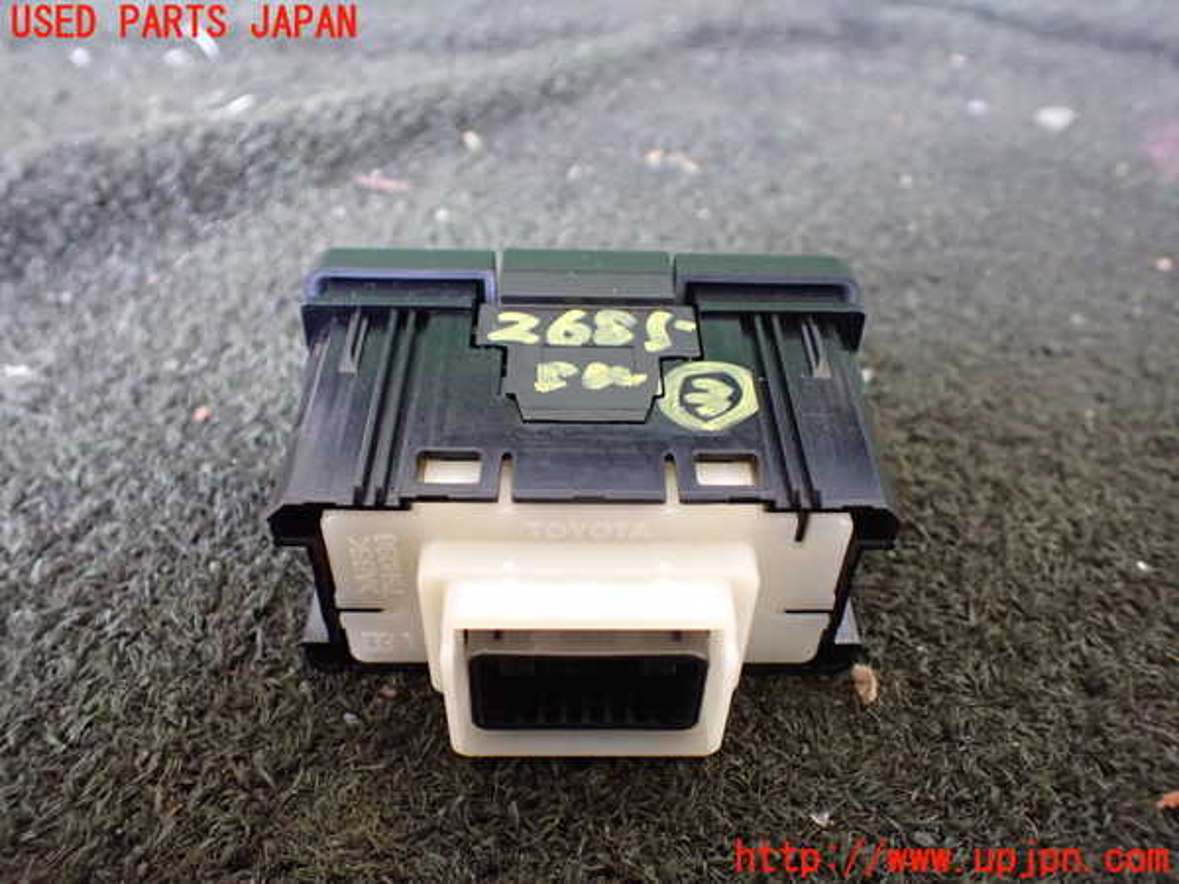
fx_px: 1022
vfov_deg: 46.8
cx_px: 590
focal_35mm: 30
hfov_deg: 60.0
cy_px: 442
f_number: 2.3
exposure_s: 1/60
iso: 800
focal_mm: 5.4
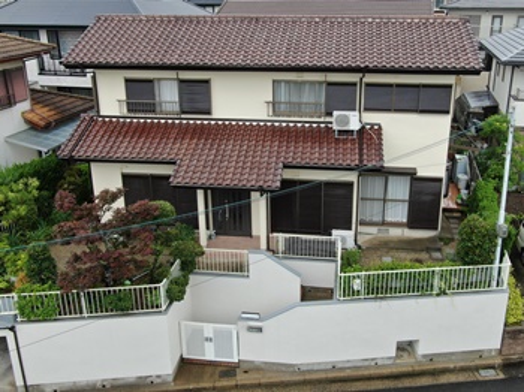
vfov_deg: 44.1
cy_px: 196
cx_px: 262
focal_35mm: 32
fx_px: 484
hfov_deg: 56.8
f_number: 3.1
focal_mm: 5.45
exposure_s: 1/240
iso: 110
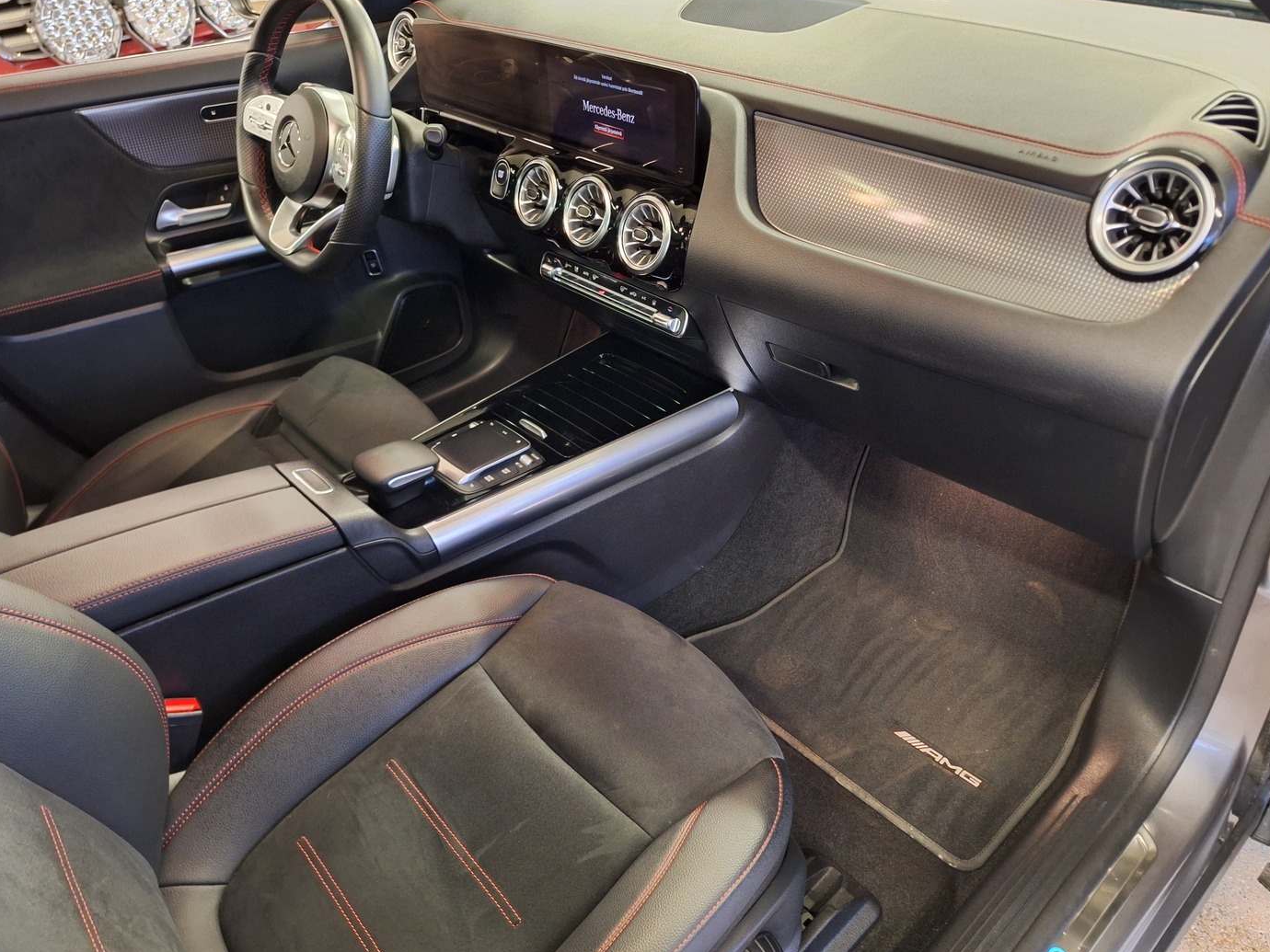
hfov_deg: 71.6
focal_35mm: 24
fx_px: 881
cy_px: 474
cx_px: 658
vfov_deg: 56.8
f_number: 1.8
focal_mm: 5.54
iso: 800
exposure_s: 1/20
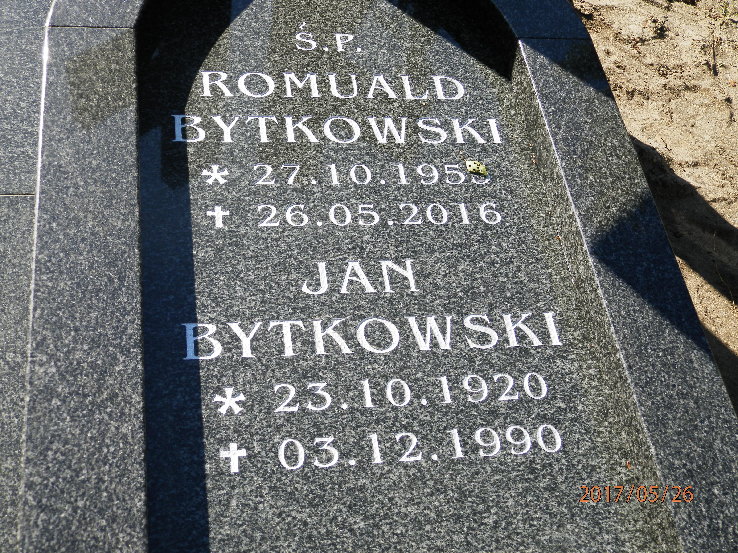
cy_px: 276
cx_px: 369
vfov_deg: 31.5
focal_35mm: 46
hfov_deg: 41.2
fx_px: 981
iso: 80
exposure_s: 1/60
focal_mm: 8.2
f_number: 10.2
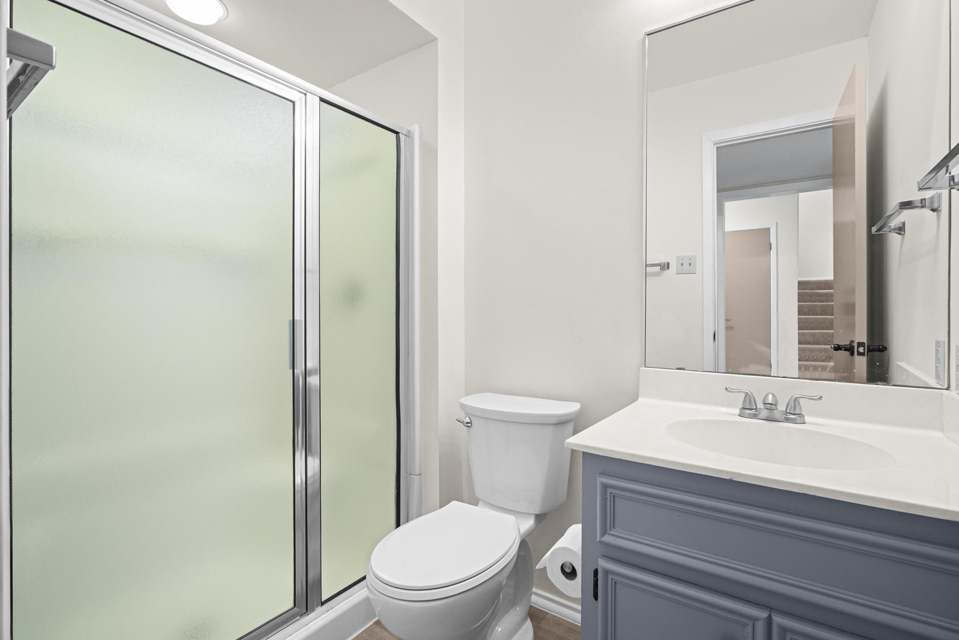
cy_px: 329
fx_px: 426
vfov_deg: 73.7
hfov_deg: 96.6
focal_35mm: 16
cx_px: 510
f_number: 8
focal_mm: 10
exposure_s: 1/17
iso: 400
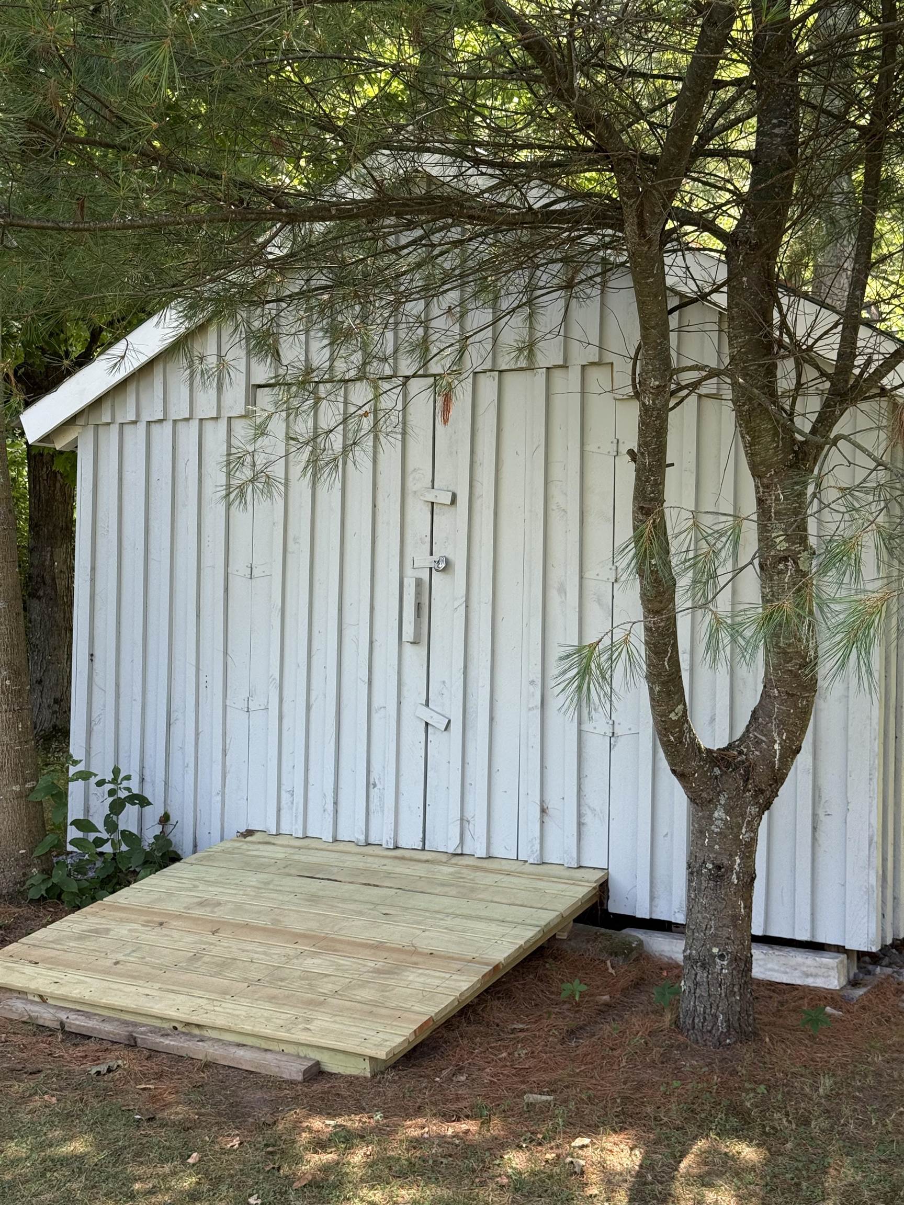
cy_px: 602
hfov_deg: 30.3
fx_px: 1671
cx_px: 452
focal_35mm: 48
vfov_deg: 39.7
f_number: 1.78
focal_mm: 6.76
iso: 100
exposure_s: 1/516
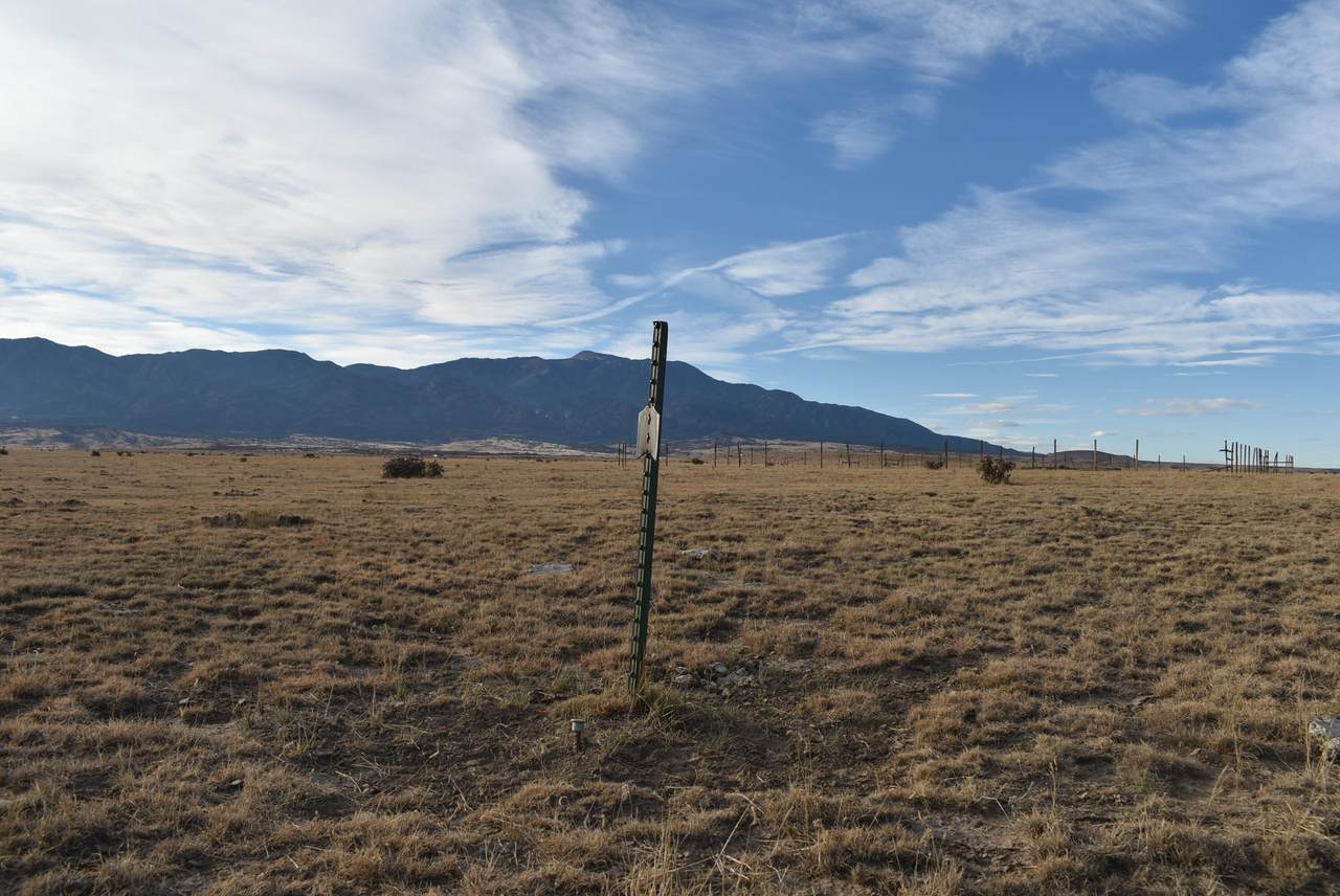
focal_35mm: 30
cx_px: 670
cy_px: 448
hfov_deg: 61.9
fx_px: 1118
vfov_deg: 43.7
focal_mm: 20
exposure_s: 1/250
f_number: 8
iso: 110
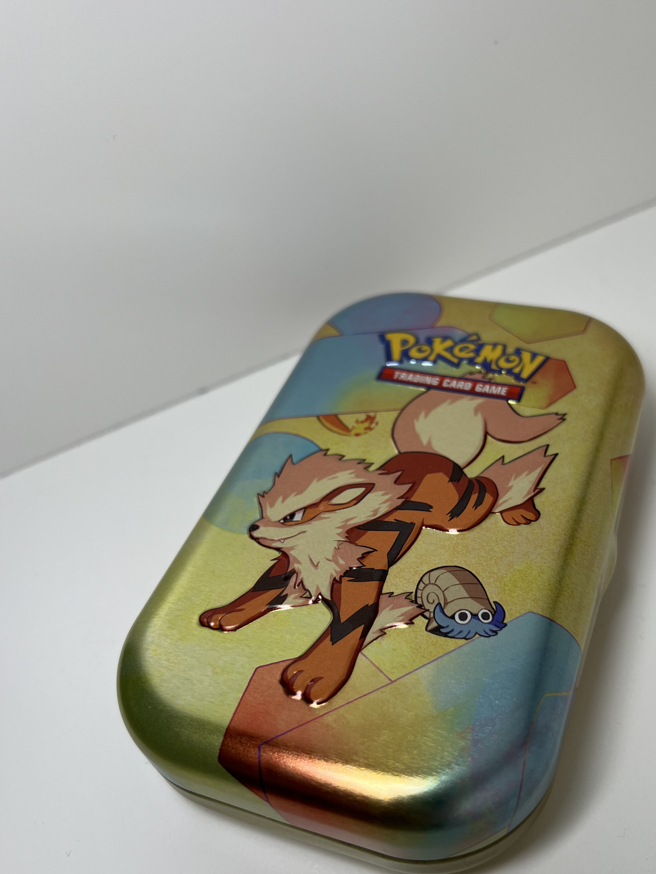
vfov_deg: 55.2
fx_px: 834
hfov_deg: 42.7
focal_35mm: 33
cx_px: 392
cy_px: 495
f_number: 1.5
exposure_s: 1/120
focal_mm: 5.7
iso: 32
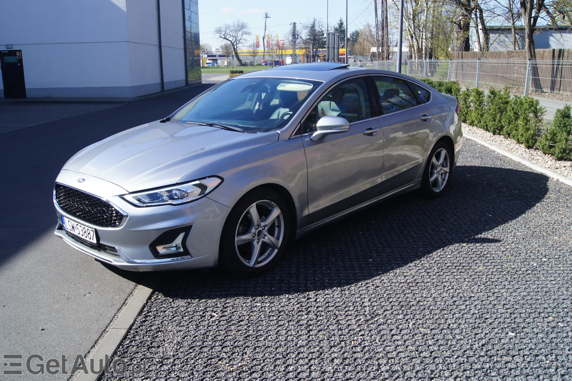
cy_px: 190
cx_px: 286
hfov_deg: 62.0
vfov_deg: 43.6
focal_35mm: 30
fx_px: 476
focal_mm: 20
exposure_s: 1/60
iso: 100
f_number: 11
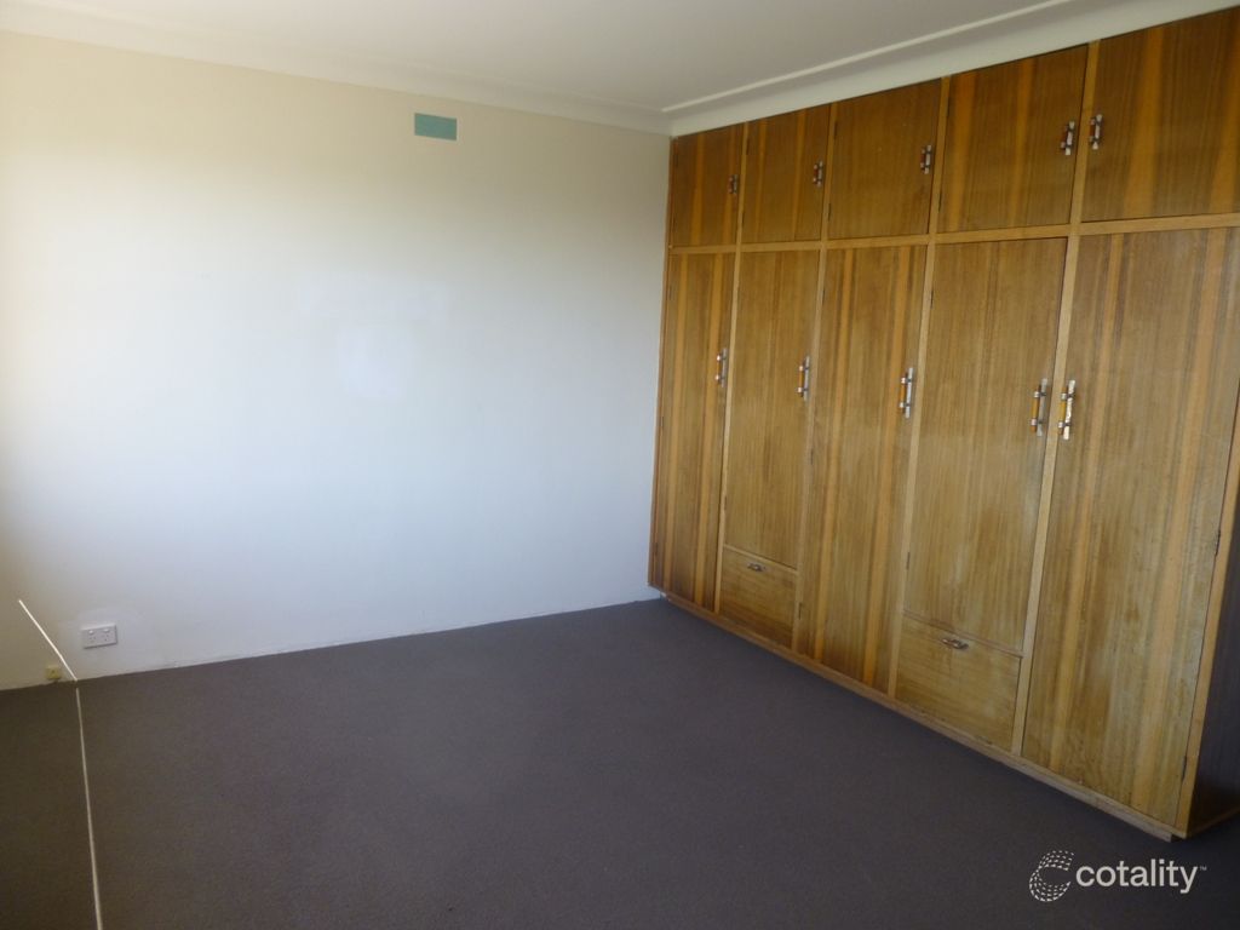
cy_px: 465
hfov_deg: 69.4
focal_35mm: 25
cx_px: 620
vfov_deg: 54.9
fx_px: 896
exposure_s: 1/80
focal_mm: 4.5
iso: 100
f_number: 3.1
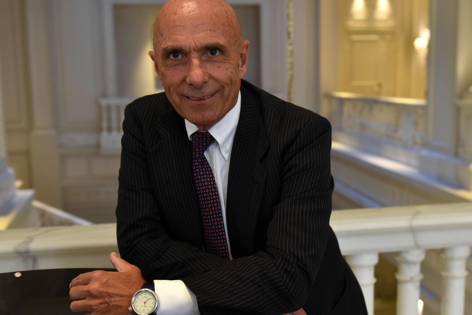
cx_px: 247
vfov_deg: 28.6
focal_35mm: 47
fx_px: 616
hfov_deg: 41.9
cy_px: 181
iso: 1600
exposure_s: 1/160
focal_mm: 36
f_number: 3.5
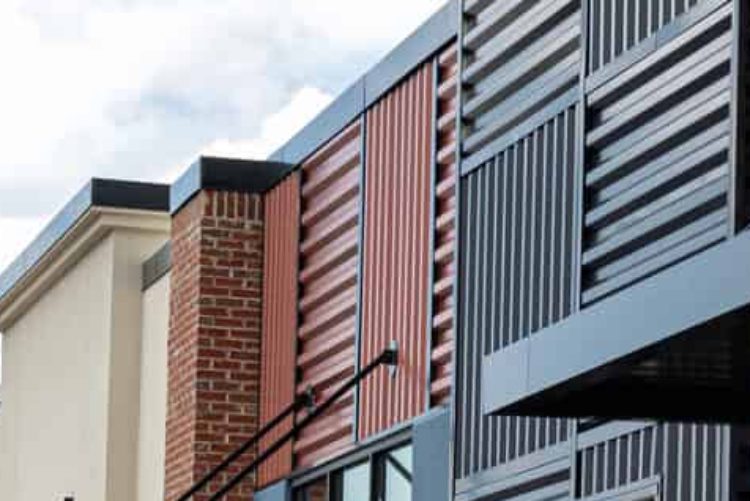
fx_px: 3523
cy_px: 572
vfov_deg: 8.1
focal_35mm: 169
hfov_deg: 11.7
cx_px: 1104
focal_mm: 38
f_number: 9.5
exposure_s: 1/350
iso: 800
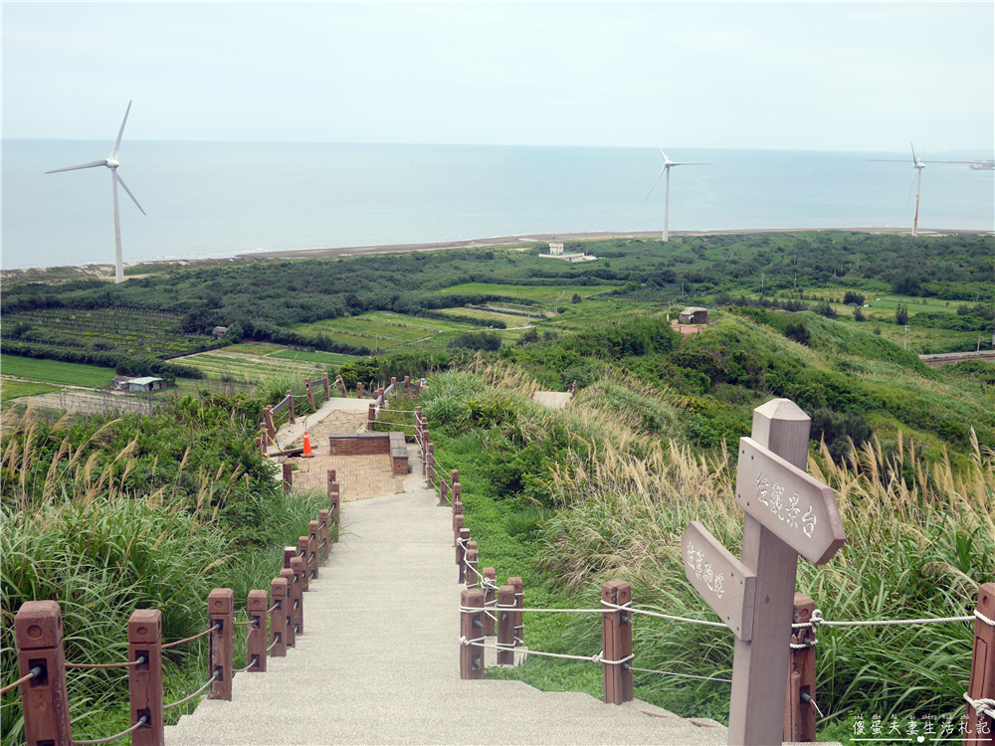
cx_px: 498
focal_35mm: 40
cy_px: 373
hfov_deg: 46.8
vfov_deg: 36.0
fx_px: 1150
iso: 160
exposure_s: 1/1000
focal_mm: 20
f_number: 5
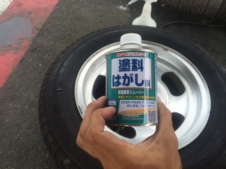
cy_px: 84
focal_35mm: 30
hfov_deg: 60.0
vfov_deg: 46.8
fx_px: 196
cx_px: 113
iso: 32
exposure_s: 1/513
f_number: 2.2
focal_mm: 4.12
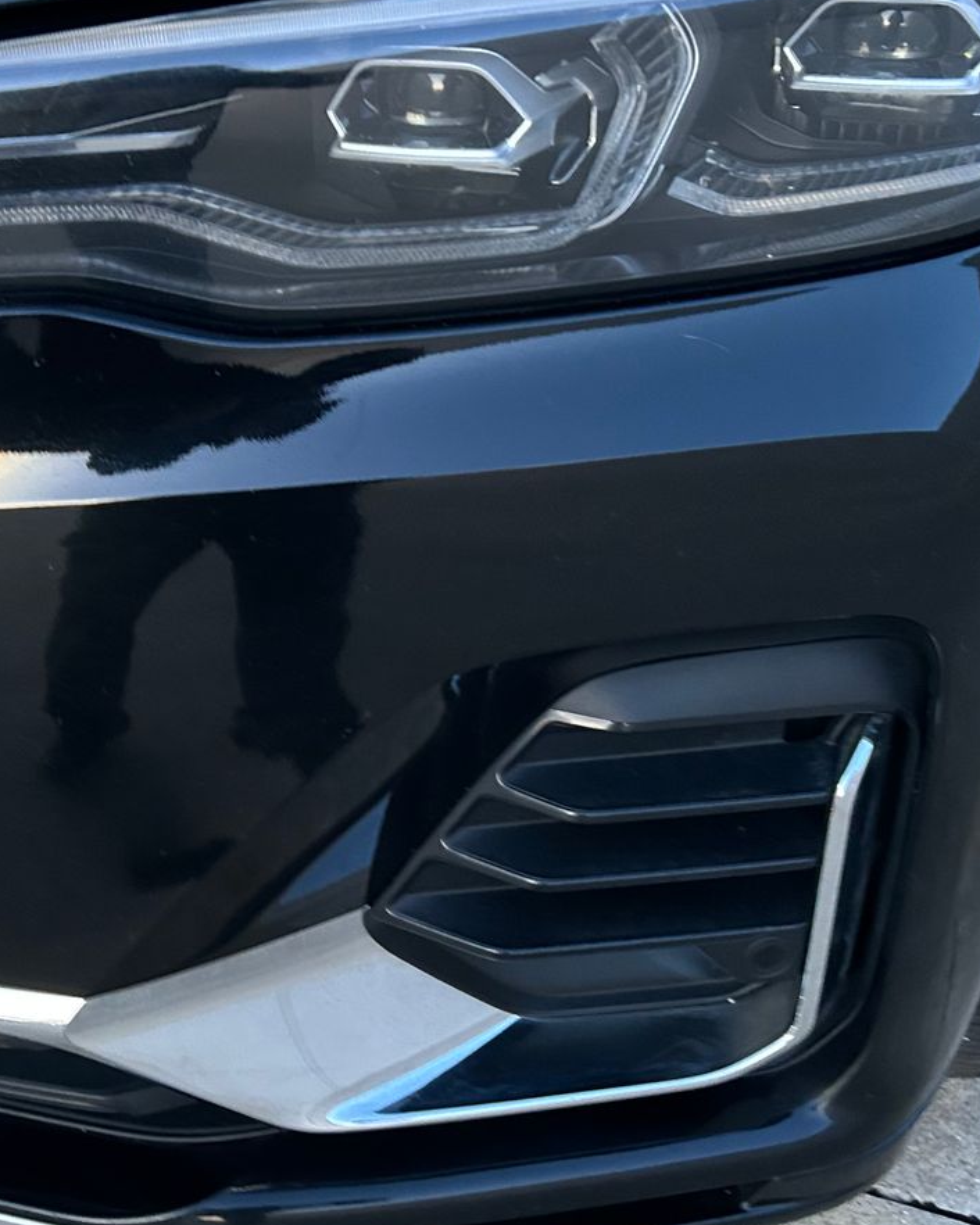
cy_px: 591
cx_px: 371
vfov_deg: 40.3
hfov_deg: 32.6
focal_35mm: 46
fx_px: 1668
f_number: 1.5
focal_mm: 5.7
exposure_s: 1/30
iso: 500
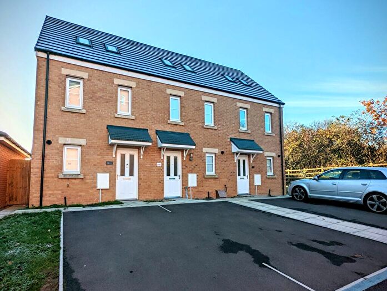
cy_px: 146
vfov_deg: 78.3
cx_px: 194
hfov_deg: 94.4
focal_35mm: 16
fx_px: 179
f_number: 2.2
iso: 37
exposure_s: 1/1976
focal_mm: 2.35
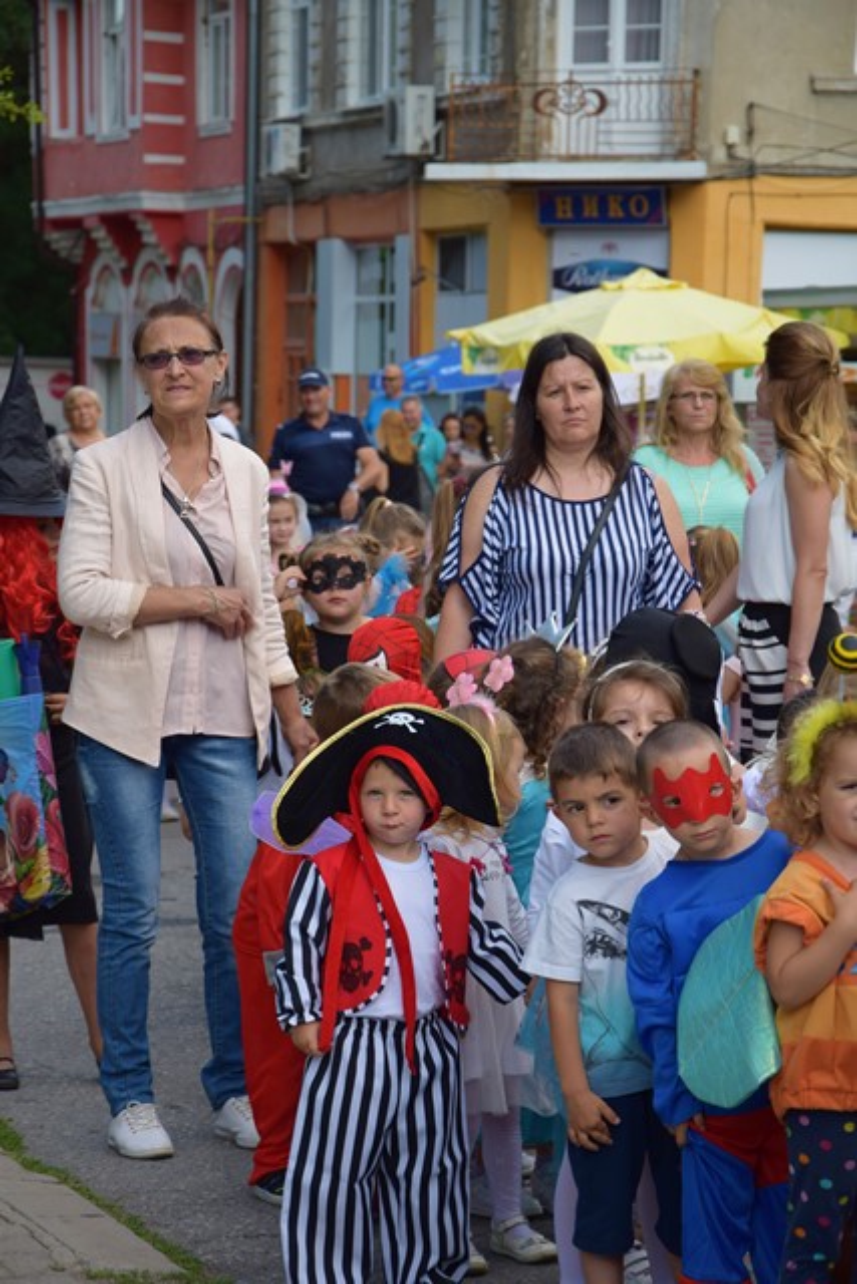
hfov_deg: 11.4
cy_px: 642
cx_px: 428
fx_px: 4282
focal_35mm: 120
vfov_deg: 17.1
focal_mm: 80
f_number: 5.3
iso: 200
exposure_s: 1/320
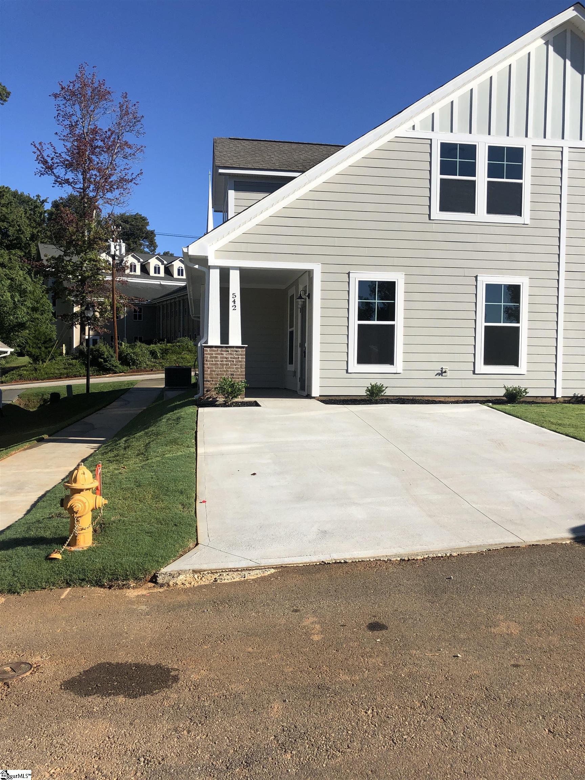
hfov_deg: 49.7
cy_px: 390
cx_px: 292
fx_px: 631
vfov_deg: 63.4
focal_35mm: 28
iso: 20
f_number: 1.8
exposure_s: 1/2558
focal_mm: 4
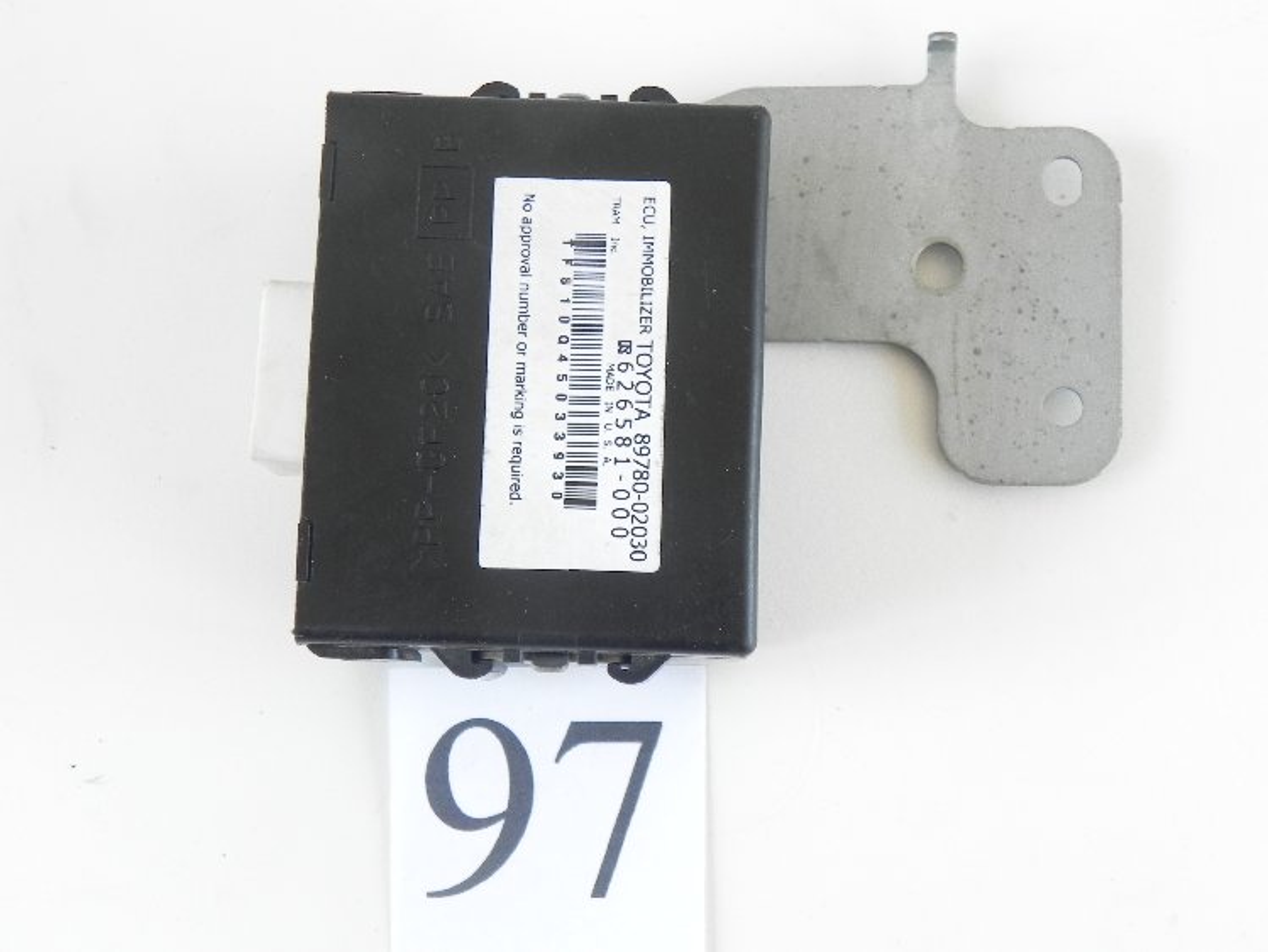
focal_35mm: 46
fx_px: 1685
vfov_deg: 31.5
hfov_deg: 41.2
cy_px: 476
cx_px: 634
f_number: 3.2
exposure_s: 1/42.6
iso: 160
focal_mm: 8.2
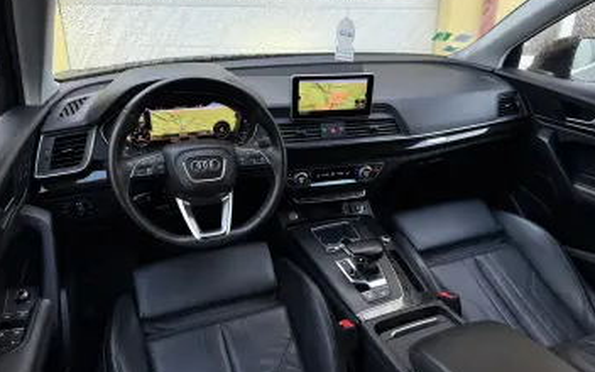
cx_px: 294
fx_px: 422
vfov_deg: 47.6
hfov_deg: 70.4
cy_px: 176
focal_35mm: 26
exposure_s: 1/76
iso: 200
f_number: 1.78
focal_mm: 6.76
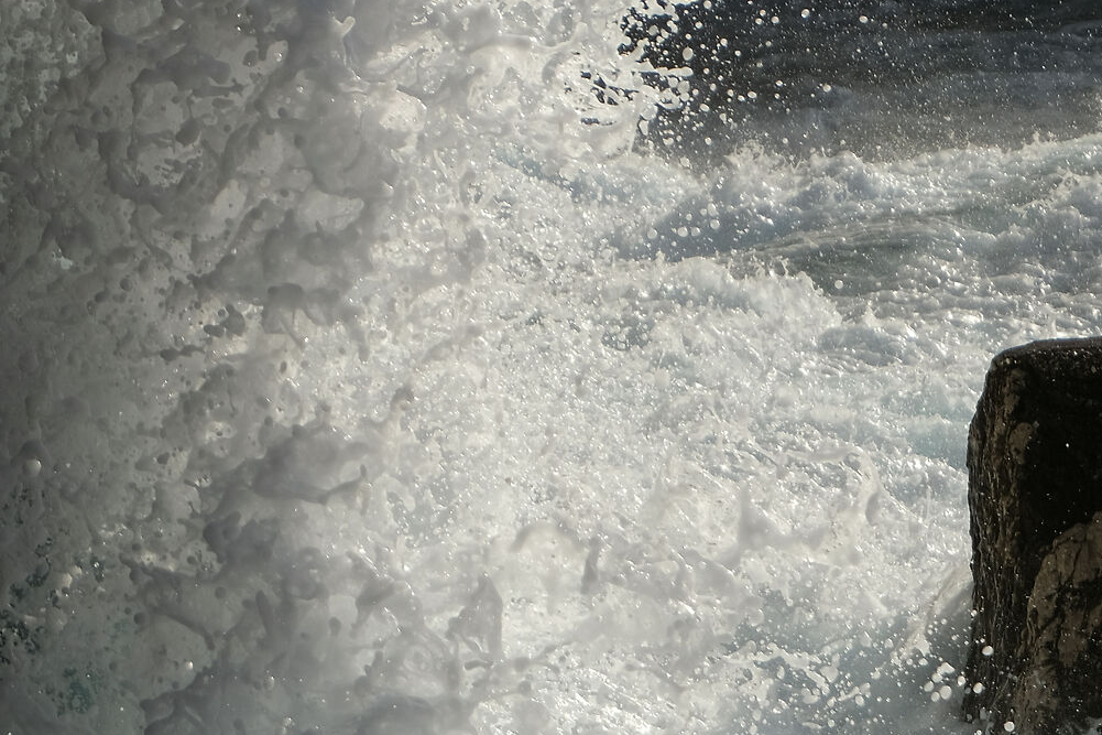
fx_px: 4988
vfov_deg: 8.4
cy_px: 192
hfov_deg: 12.6
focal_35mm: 163
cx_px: 308
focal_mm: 45
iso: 100
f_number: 5.6
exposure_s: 1/1000
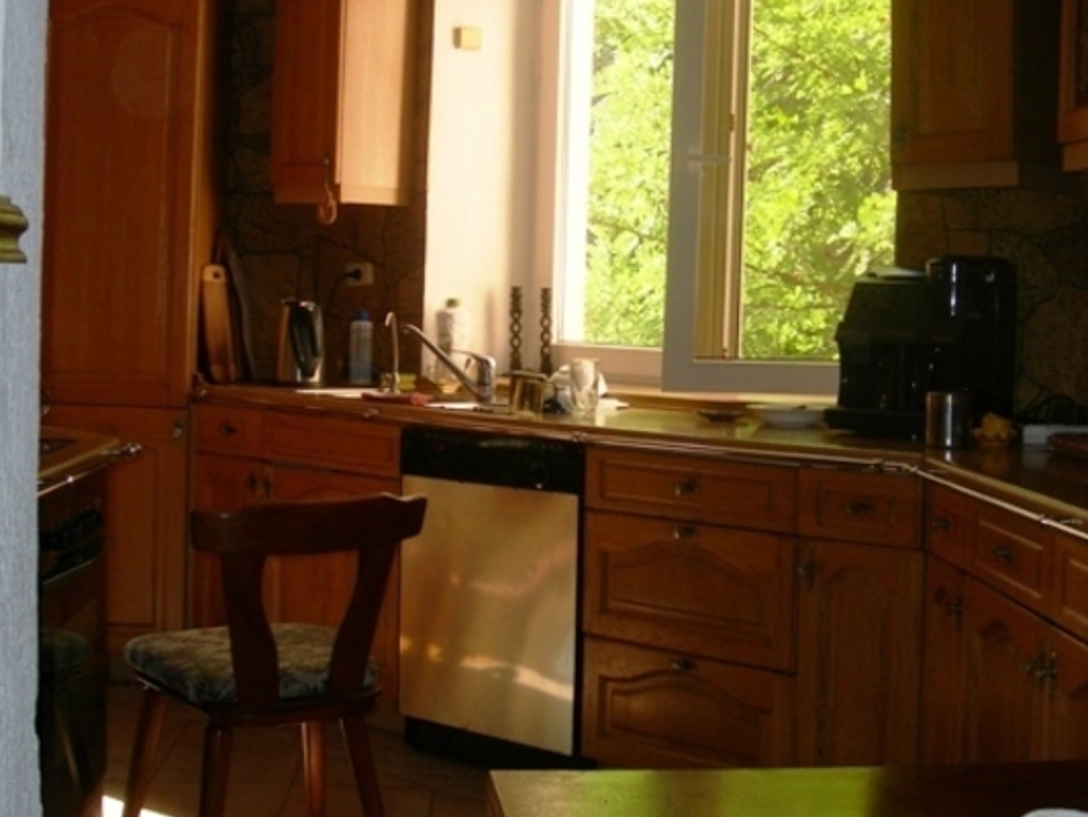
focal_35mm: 57
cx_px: 570
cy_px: 388
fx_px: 1792
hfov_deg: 33.8
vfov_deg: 25.7
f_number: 2.8
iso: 50
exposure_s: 1/63.6
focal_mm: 7.8
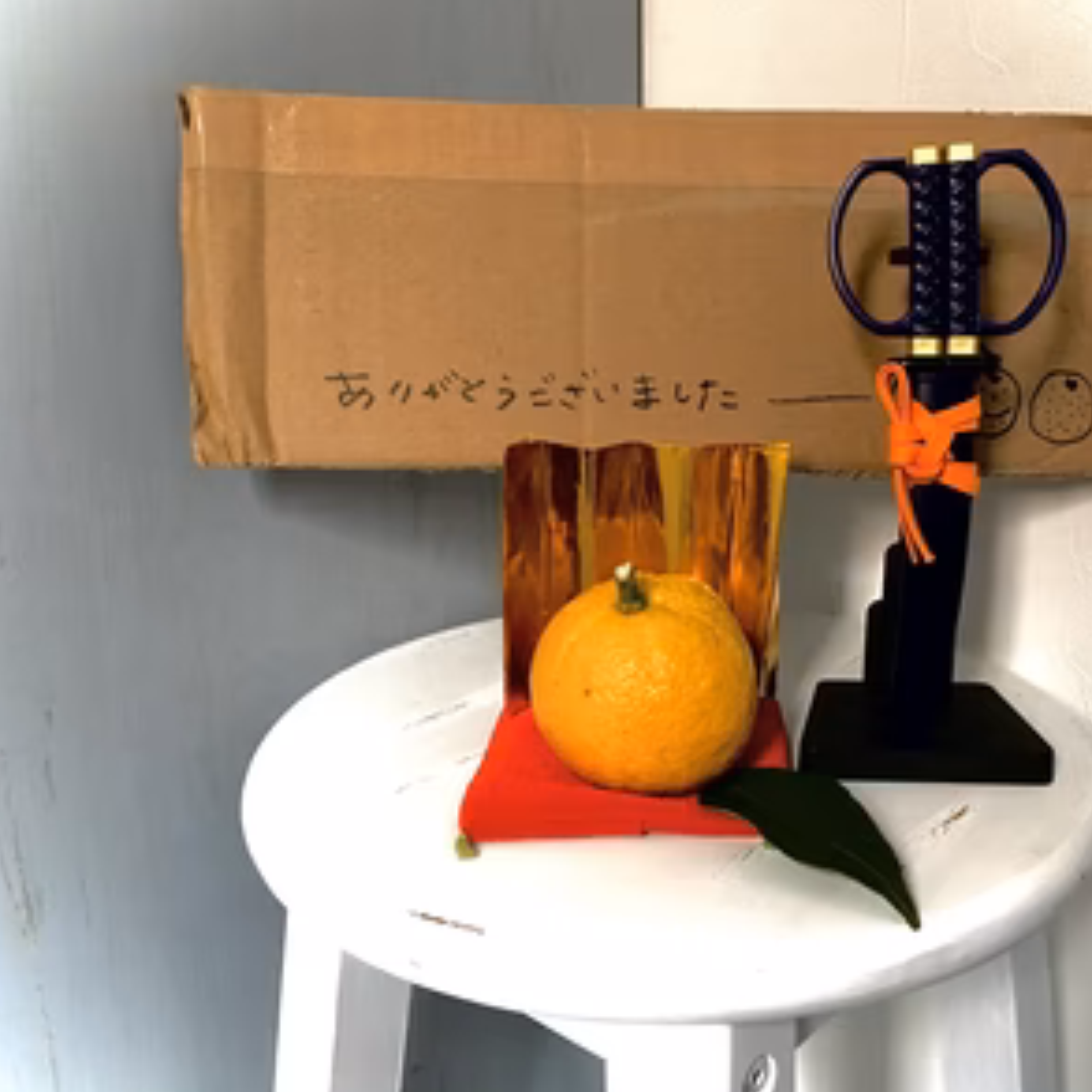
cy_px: 544
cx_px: 682
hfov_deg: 46.8
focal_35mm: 35
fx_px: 1249
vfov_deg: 47.2
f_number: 2.2
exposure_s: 1/30
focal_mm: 4.15
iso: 160
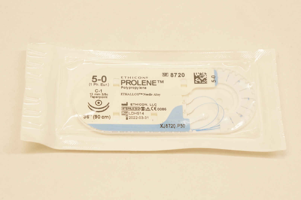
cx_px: 150
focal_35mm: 76
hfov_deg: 26.5
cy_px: 100
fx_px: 639
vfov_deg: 17.8
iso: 400
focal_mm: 51
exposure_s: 1/80
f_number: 6.3
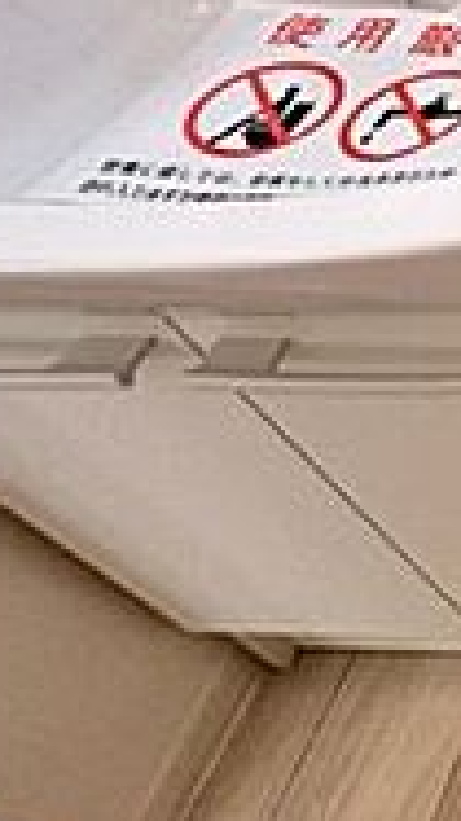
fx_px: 1066
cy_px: -48
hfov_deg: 14.8
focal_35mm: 49
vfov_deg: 36.6
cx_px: 1115
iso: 320
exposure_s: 1/120
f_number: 2.2
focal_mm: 2.22
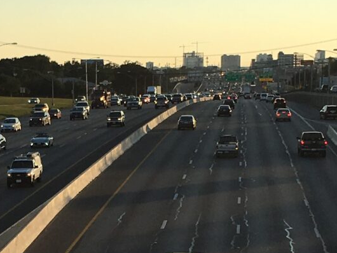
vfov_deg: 10.5
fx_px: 1364
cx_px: 35
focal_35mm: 140
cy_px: 282
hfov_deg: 14.0
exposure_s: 1/1115
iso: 25
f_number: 2.2
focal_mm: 4.15
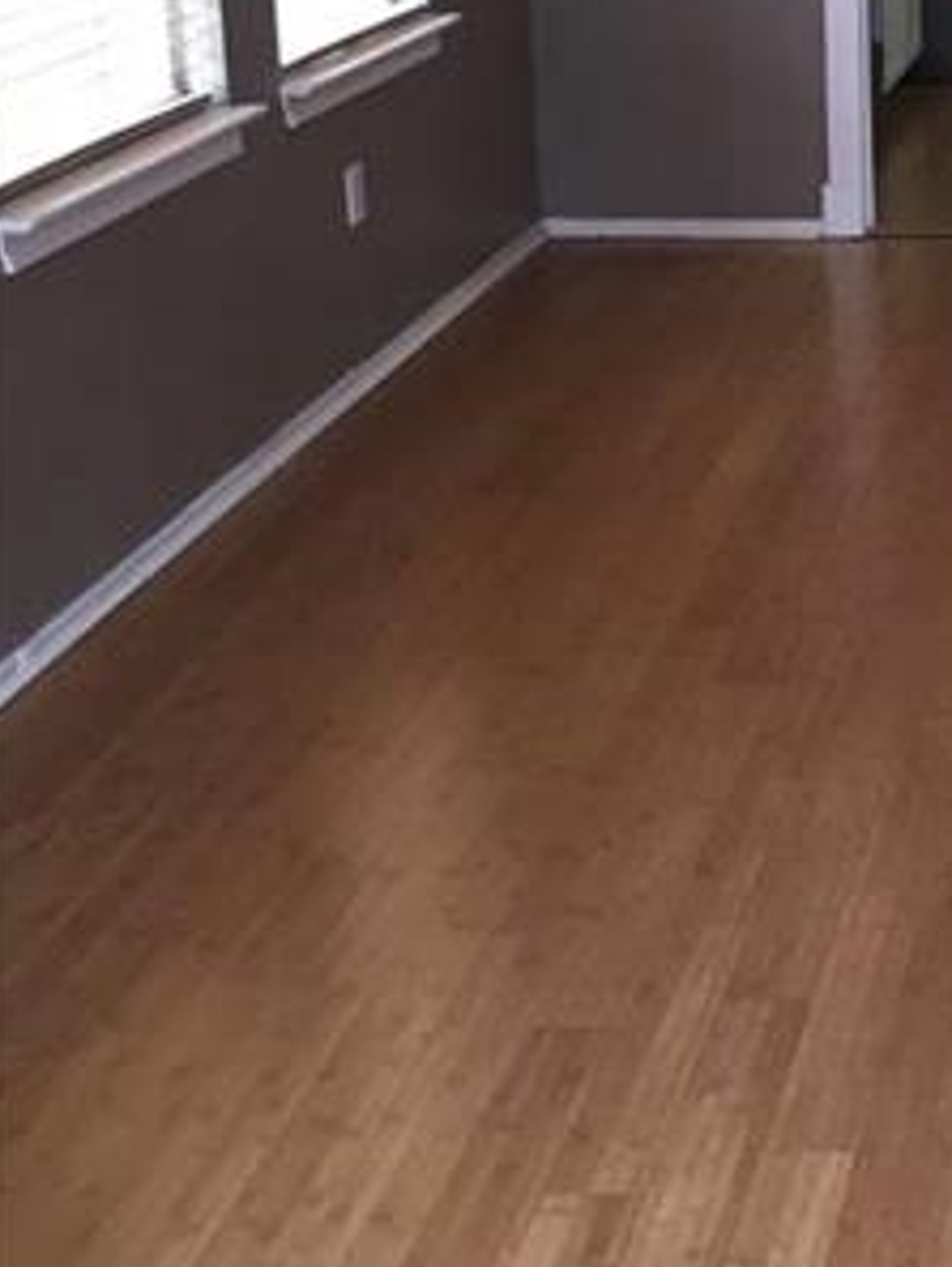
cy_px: 145
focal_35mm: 75
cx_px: 1212
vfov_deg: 25.2
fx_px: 2748
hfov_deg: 18.4
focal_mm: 4.15
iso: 125
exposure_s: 1/30
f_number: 2.2
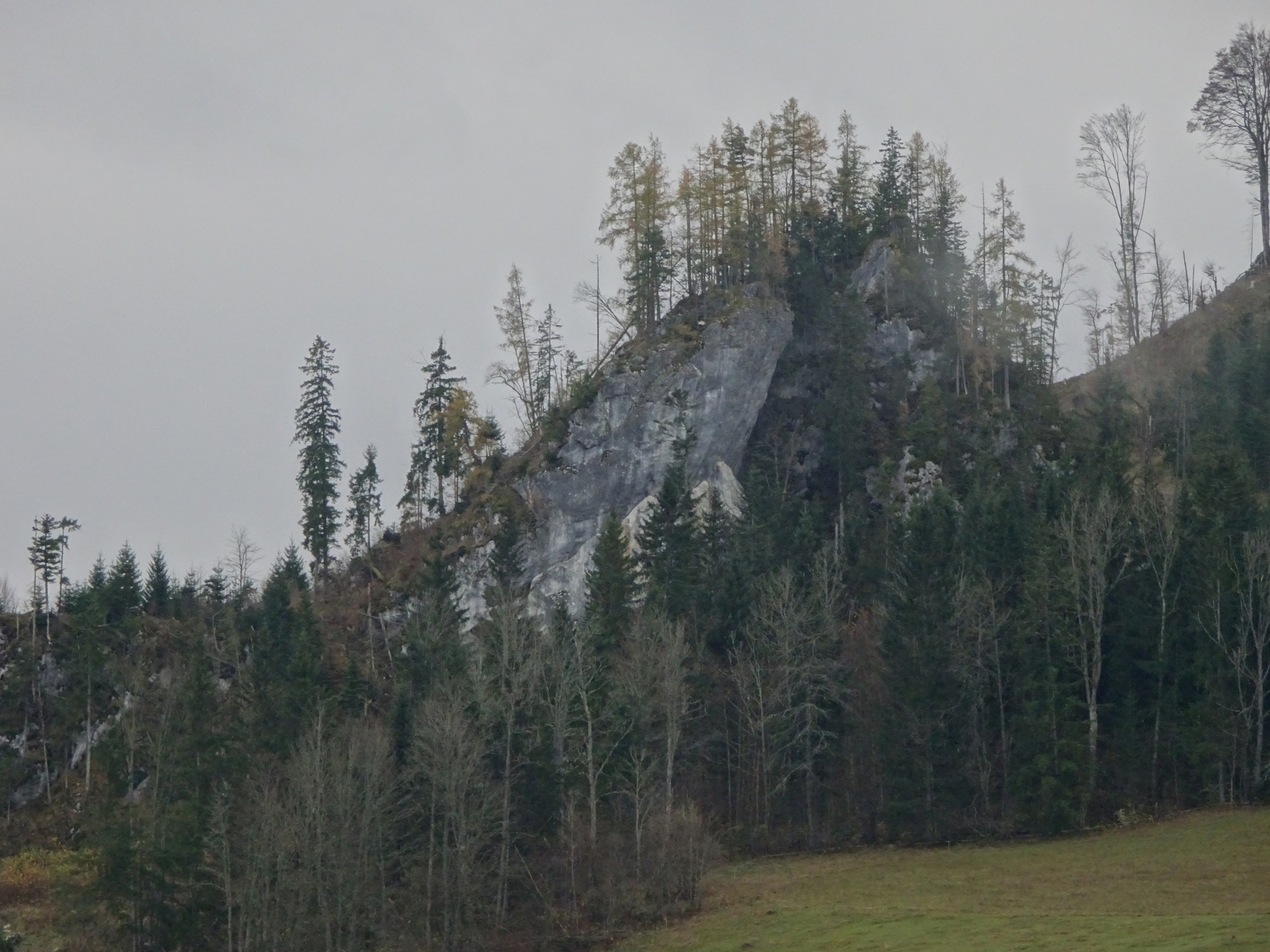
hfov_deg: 9.6
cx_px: 635
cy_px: 476
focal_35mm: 206
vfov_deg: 7.2
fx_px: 7558
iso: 160
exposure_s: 1/250
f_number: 6.3
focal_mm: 35.17
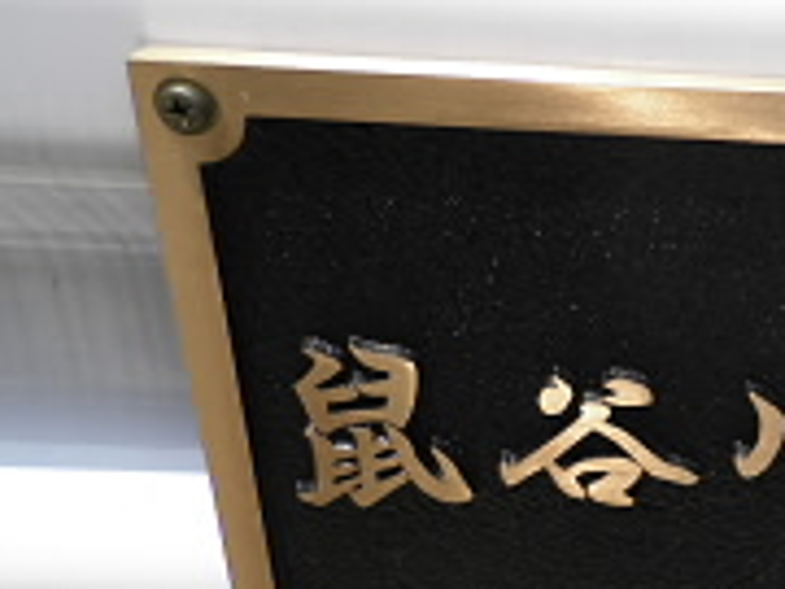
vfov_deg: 24.1
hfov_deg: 29.2
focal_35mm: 60
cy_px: 467
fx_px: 1361
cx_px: 855
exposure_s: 1/125
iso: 64
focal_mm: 4.9
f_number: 8
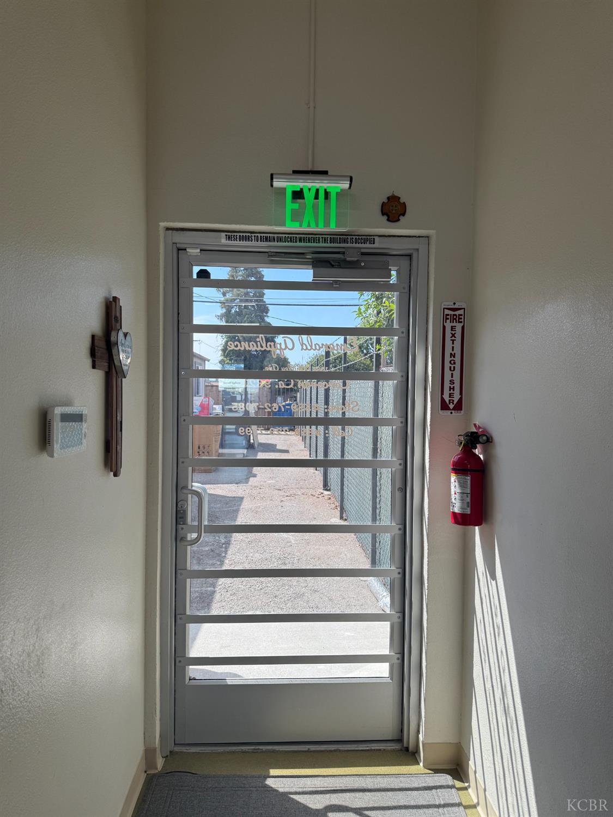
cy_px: 408
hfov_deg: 56.8
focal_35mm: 24
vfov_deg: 71.6
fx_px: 566
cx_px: 306
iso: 80
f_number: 1.78
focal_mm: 6.76
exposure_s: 1/440
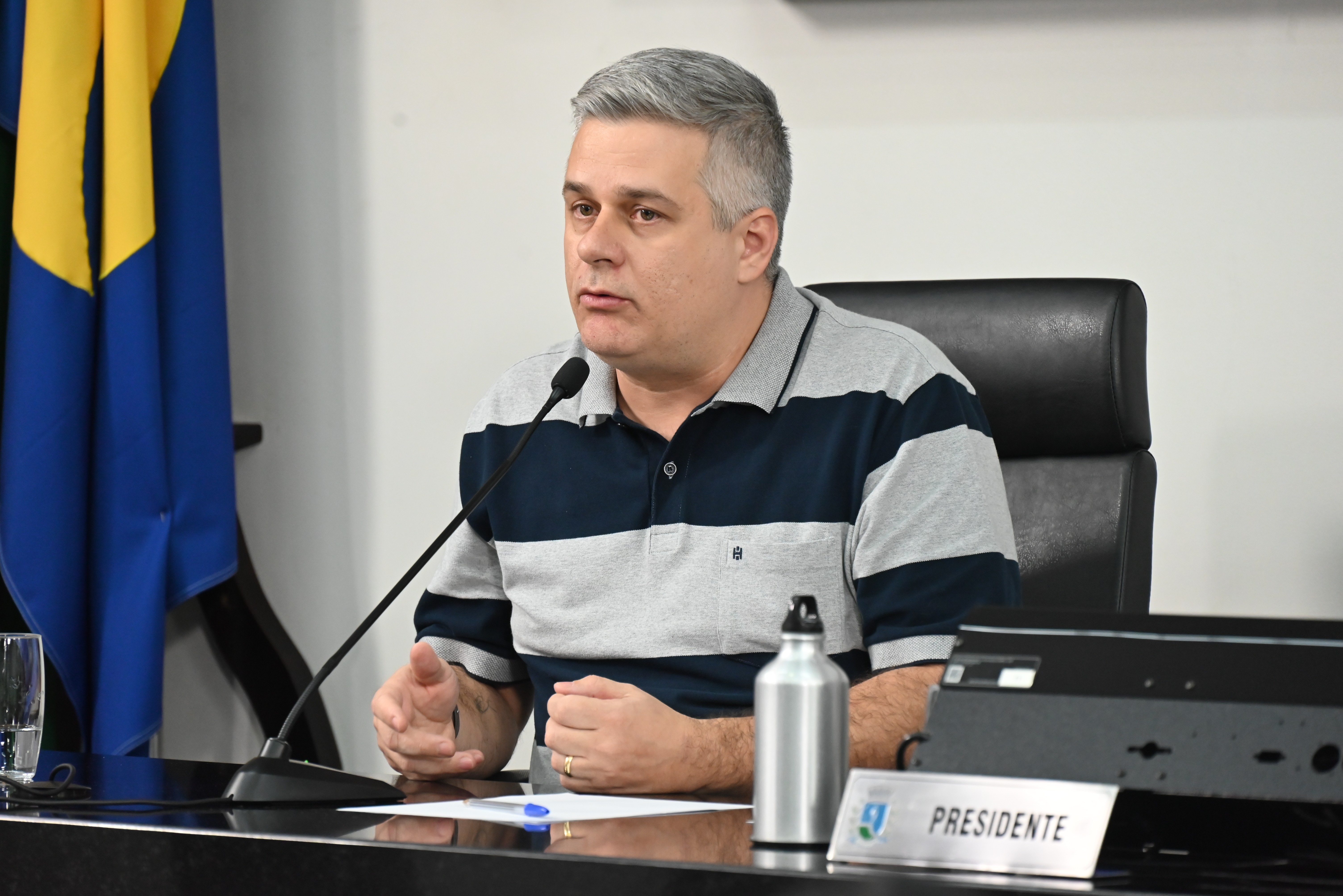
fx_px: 7464
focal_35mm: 200
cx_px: 672
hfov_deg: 10.3
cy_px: 448
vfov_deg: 6.9
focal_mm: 200
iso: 3200
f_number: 6.3
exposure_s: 1/200
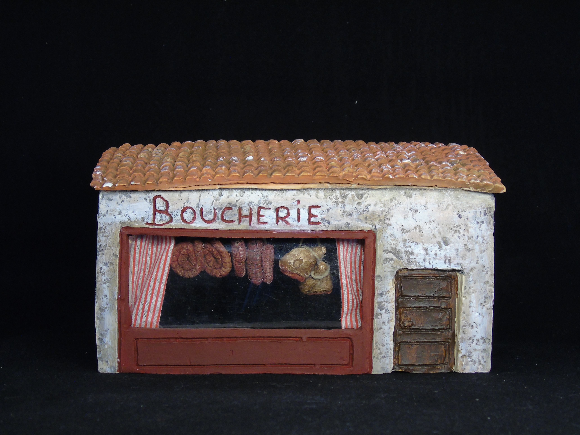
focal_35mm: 62
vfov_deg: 23.7
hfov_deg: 31.2
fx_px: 1039
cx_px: 290
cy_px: 218
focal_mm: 11
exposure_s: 1/30
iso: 200
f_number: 4.5
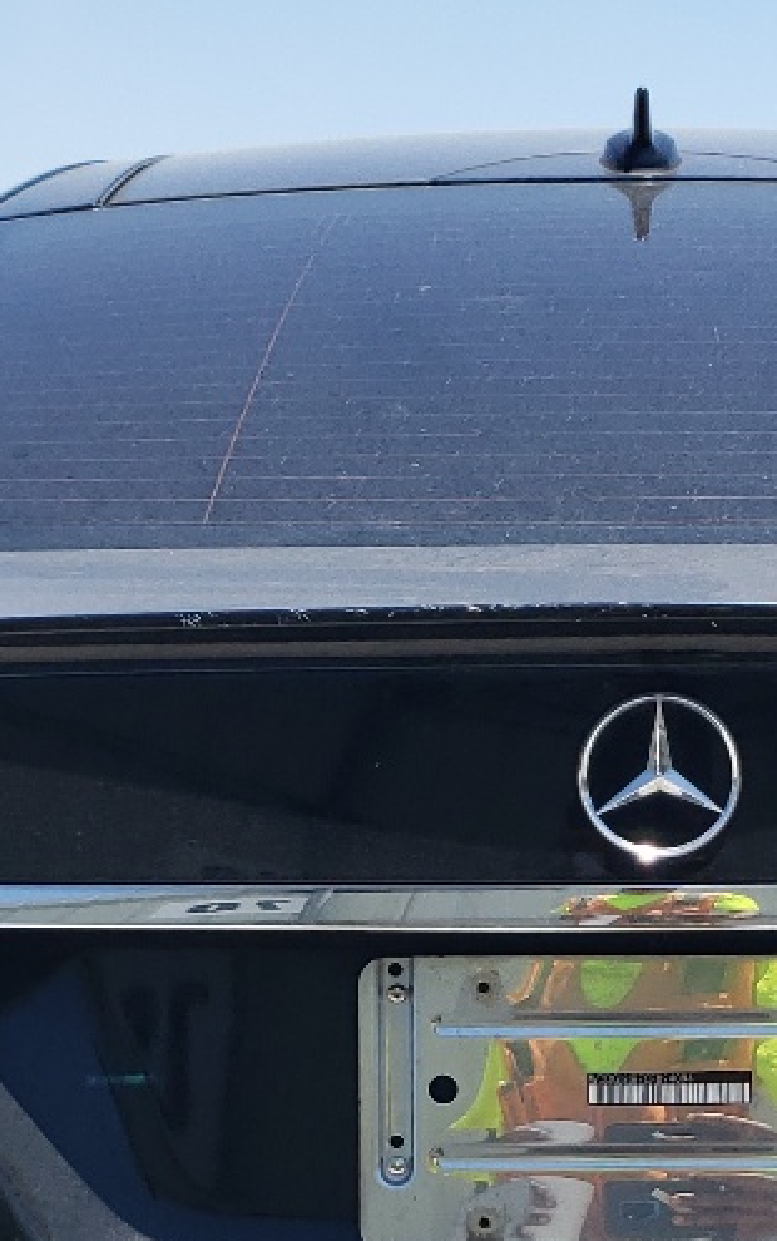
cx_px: 617
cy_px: 1213
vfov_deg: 22.5
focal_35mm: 89
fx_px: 3011
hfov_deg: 14.6
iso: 50
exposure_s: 1/2000
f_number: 1.5
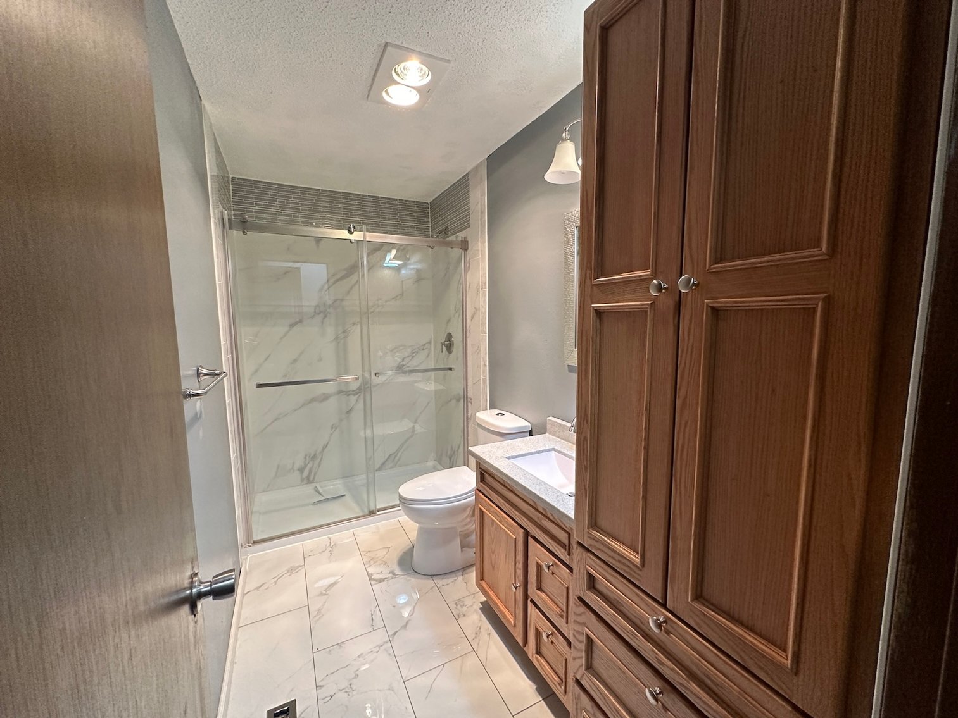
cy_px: 359
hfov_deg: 102.1
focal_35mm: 14
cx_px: 479
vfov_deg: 85.7
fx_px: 387
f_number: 2.2
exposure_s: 1/120
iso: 320
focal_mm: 2.22
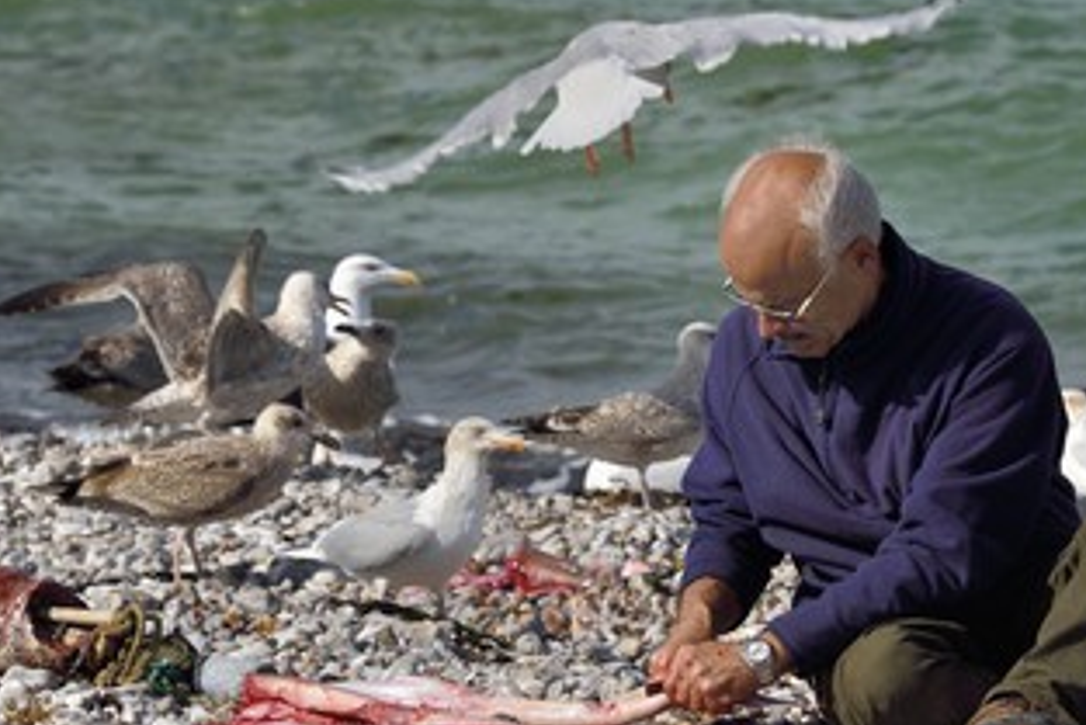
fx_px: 8088
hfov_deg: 7.7
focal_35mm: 268
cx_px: 642
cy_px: 409
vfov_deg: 5.1
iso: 200
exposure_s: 1/320
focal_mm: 200
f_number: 13
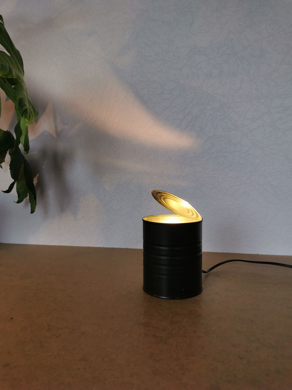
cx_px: 146
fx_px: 304
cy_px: 195
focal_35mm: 27
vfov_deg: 65.3
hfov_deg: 51.4
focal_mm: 5.58
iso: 64
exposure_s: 1/100
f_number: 1.8
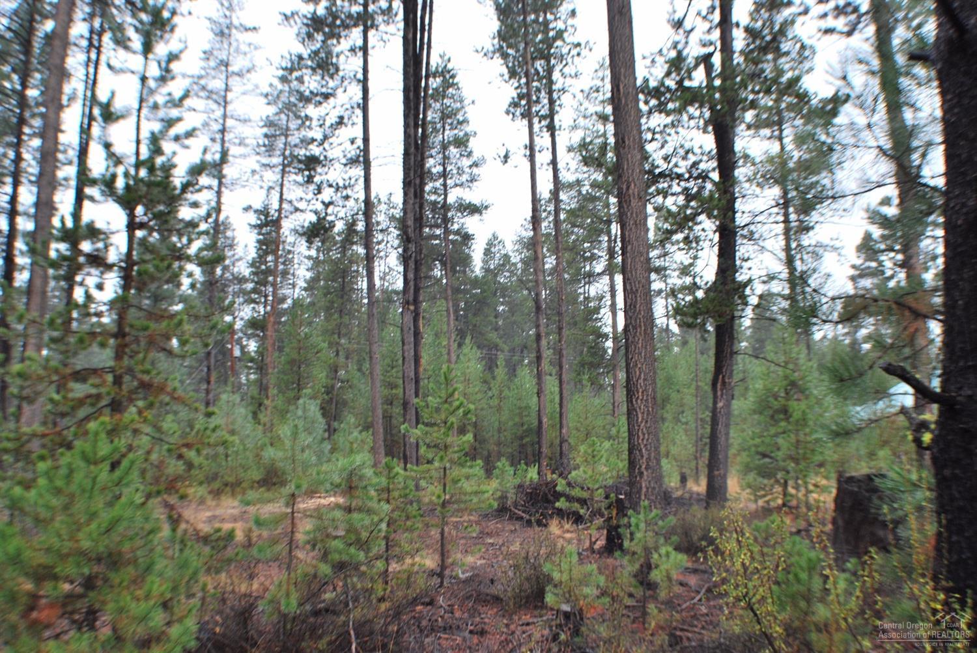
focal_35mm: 42
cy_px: 326
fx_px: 1141
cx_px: 488
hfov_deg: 46.4
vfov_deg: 32.0
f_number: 4.5
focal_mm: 28
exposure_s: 1/80
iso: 200
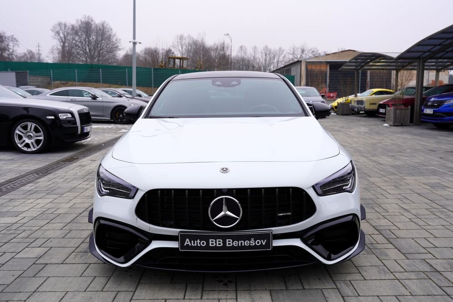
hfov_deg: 60.3
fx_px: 390
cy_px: 154
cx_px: 226
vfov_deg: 42.4
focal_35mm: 31
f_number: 5
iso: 100
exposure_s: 1/80
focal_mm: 30
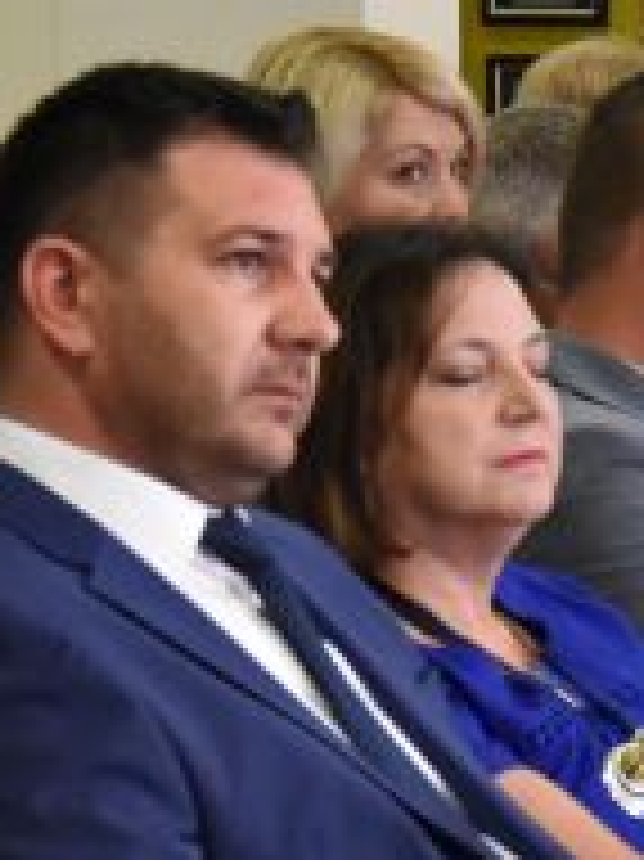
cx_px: 576
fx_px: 7798
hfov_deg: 4.7
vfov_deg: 6.3
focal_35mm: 314
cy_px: 768
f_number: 5
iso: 3200
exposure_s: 1/100
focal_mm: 52
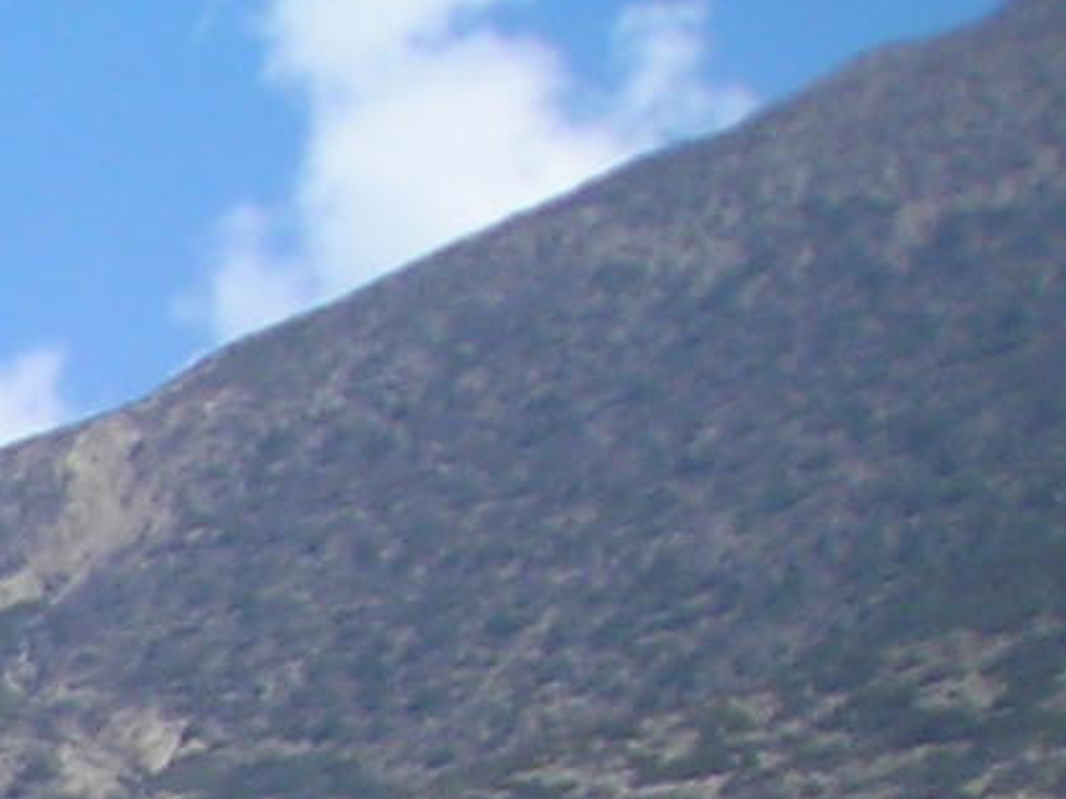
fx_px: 7298
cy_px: 2377
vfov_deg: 5.8
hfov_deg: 7.5
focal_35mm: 237
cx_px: -1971
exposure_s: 1/134
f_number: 6.4
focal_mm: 6.3
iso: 50
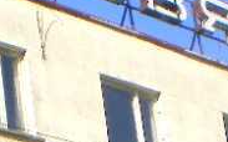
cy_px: 309
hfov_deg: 9.5
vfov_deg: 5.8
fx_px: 1366
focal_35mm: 220
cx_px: 62
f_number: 4.6
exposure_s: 1/500
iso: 64
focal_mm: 6.3
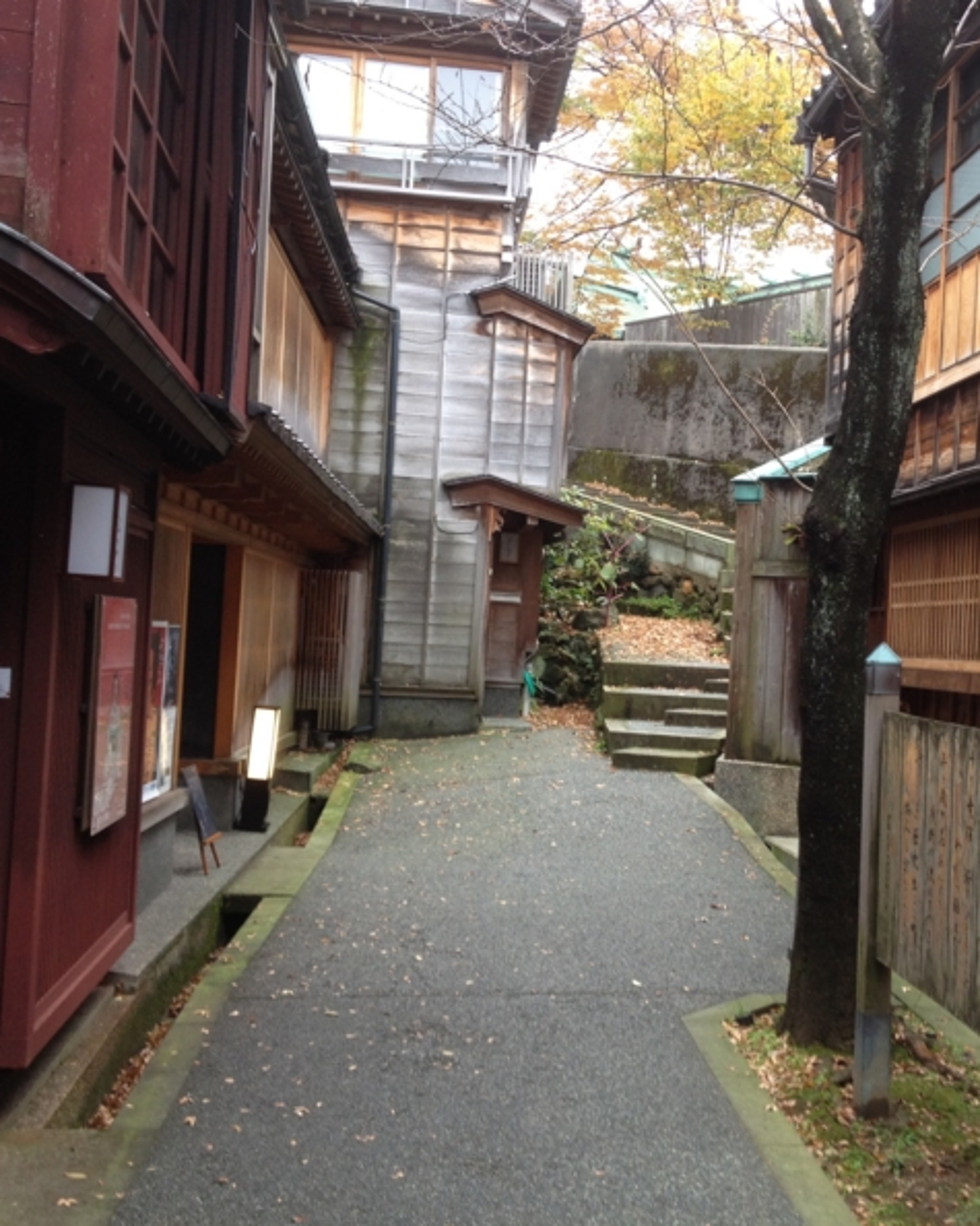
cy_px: 611
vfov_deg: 40.3
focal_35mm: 46
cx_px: 714
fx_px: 1668
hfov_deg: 32.2
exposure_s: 1/30
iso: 64
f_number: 2.4
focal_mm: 4.28
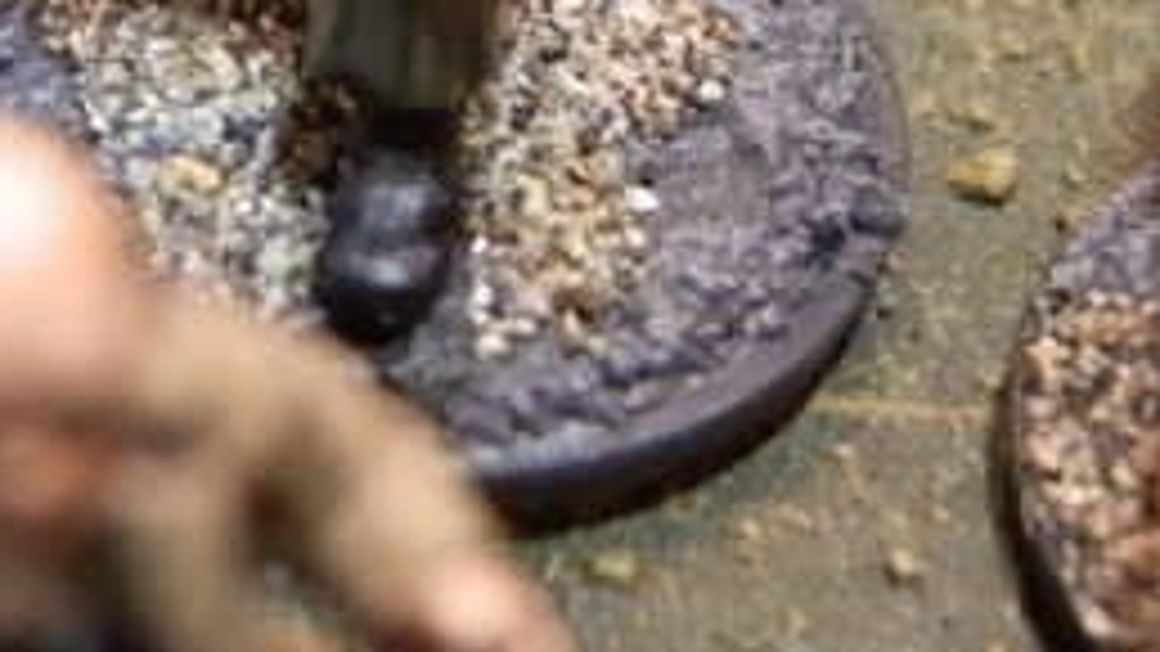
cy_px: -211
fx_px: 4244
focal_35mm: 138
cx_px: 391
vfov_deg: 8.6
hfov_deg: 15.5
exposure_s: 1/40
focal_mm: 10.99
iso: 800
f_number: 3.7
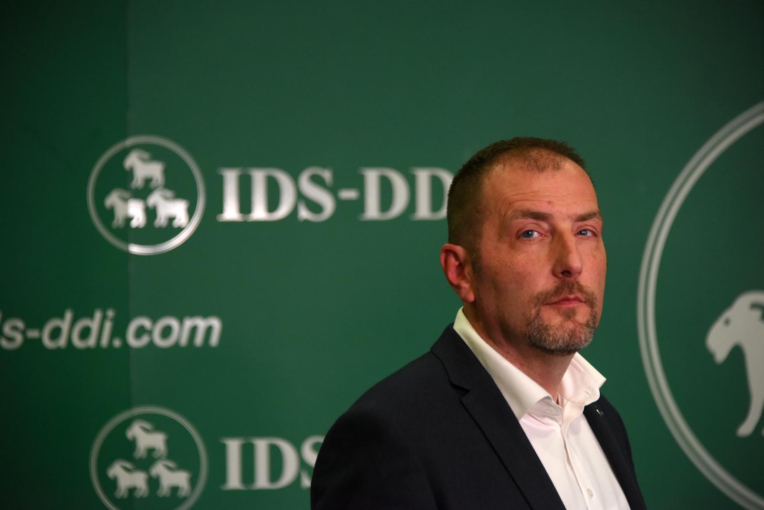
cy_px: 255
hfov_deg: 10.3
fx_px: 4246
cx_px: 382
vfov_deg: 6.9
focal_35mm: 200
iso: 2500
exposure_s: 1/160
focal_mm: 200
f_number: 5.6
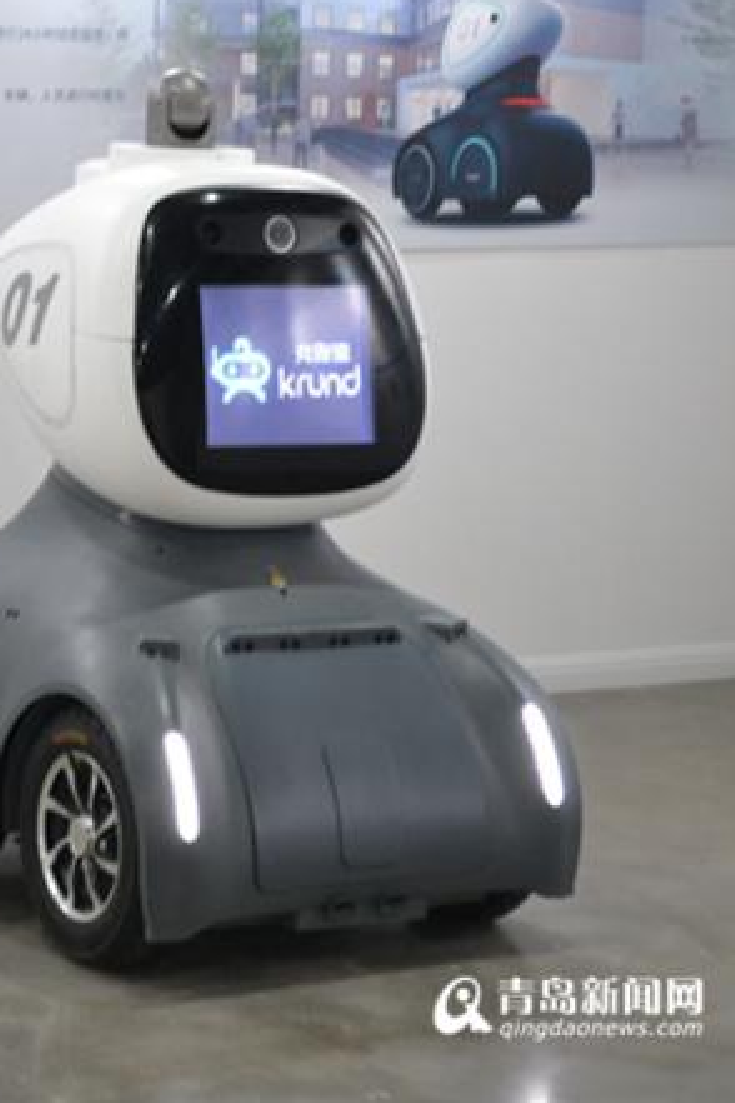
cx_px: 254
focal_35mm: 120
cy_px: 305
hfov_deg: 11.4
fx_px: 3666
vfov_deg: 17.0
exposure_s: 1/30
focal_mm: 55
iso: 1800
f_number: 5.6
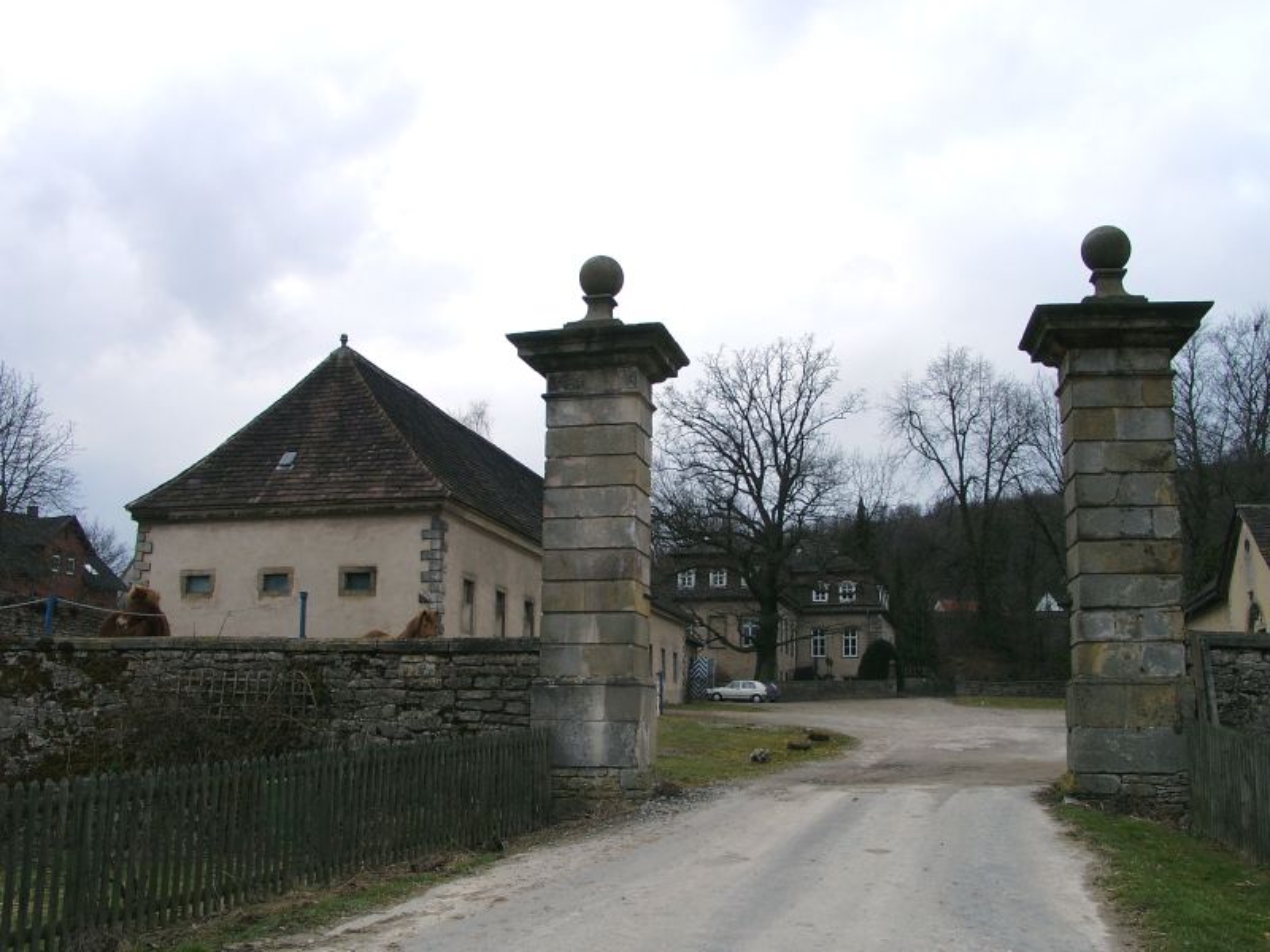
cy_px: 476
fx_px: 1247
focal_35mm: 34
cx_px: 635
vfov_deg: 41.8
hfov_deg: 54.0
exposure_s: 1/187
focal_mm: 7.13
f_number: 4
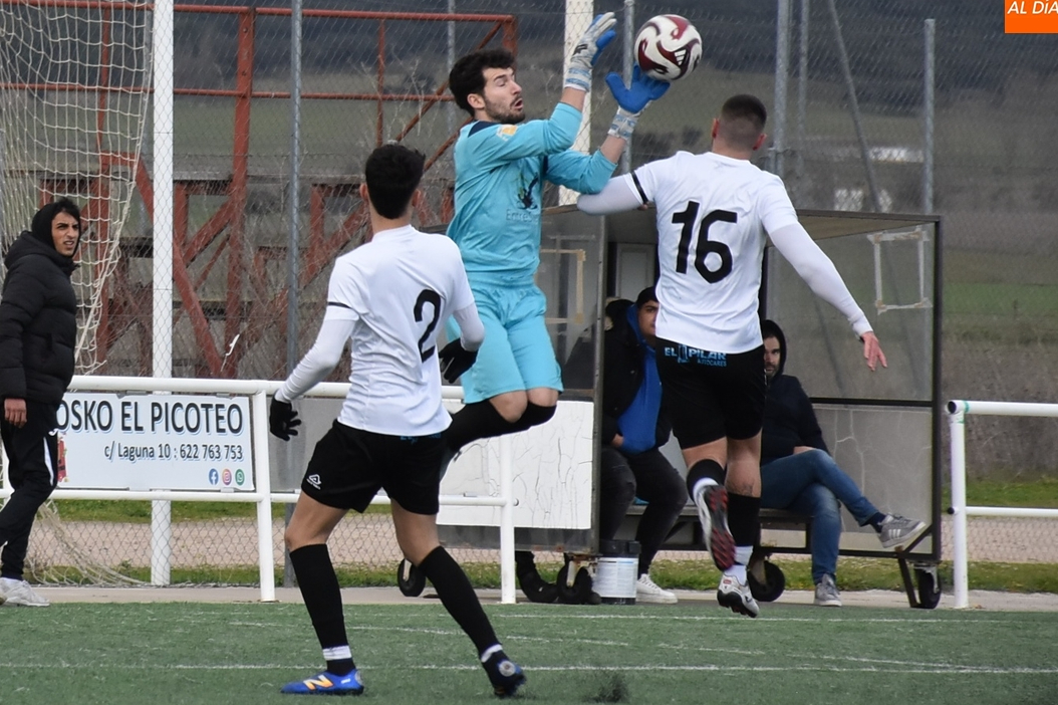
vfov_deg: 5.7
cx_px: 500
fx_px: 7021
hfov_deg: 8.6
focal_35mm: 239
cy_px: 339
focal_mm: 140
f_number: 5.6
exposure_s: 1/500
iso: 800
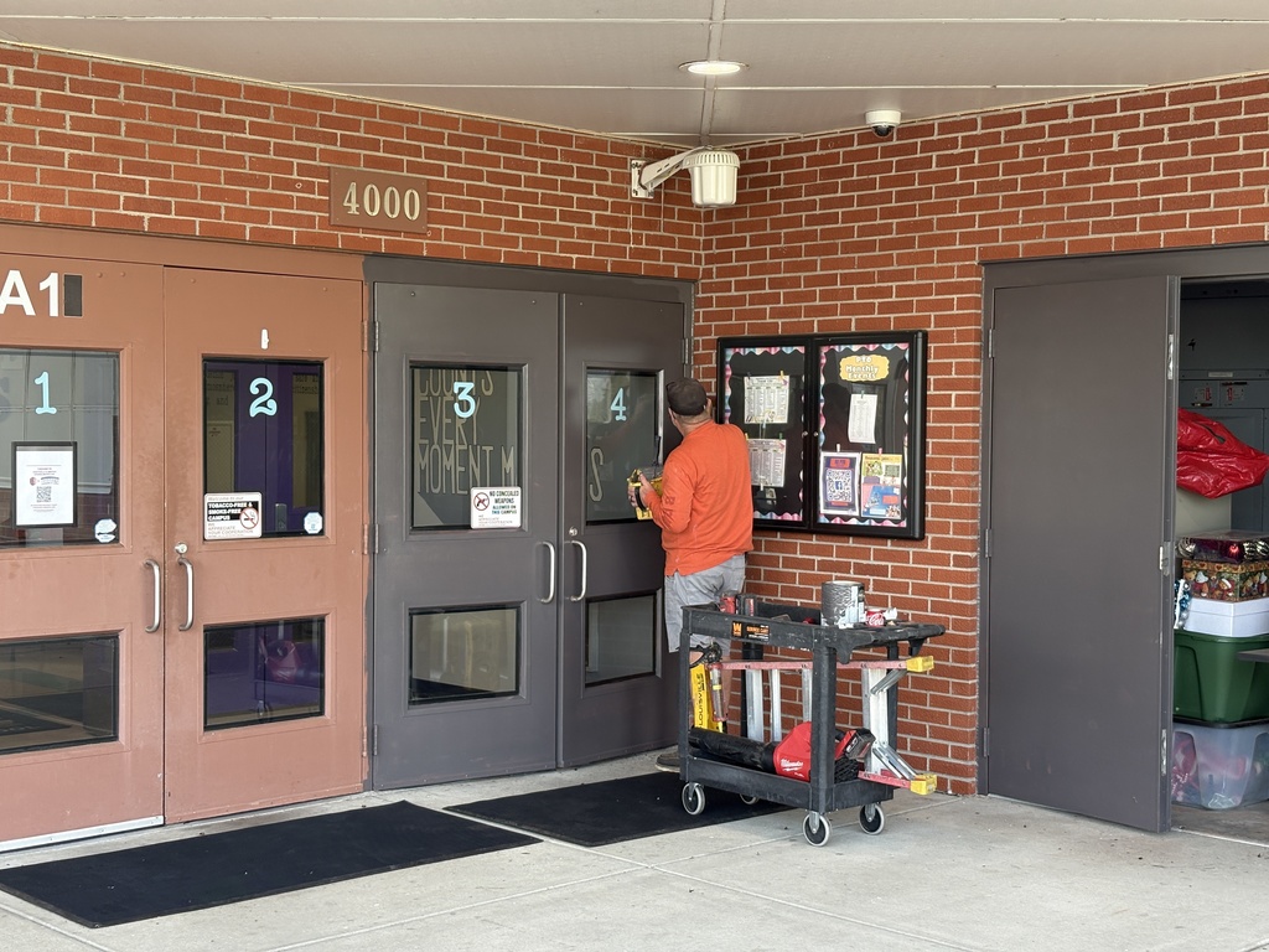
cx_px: 634
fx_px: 1906
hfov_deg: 36.8
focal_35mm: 52
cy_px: 476
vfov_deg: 28.0
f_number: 1.6
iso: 64
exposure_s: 1/169
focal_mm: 5.96
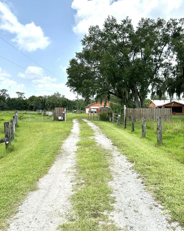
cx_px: 95
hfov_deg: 53.2
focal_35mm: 27
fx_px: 184
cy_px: 101
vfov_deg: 63.9
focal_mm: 6.86
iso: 80
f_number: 1.78
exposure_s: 1/4762
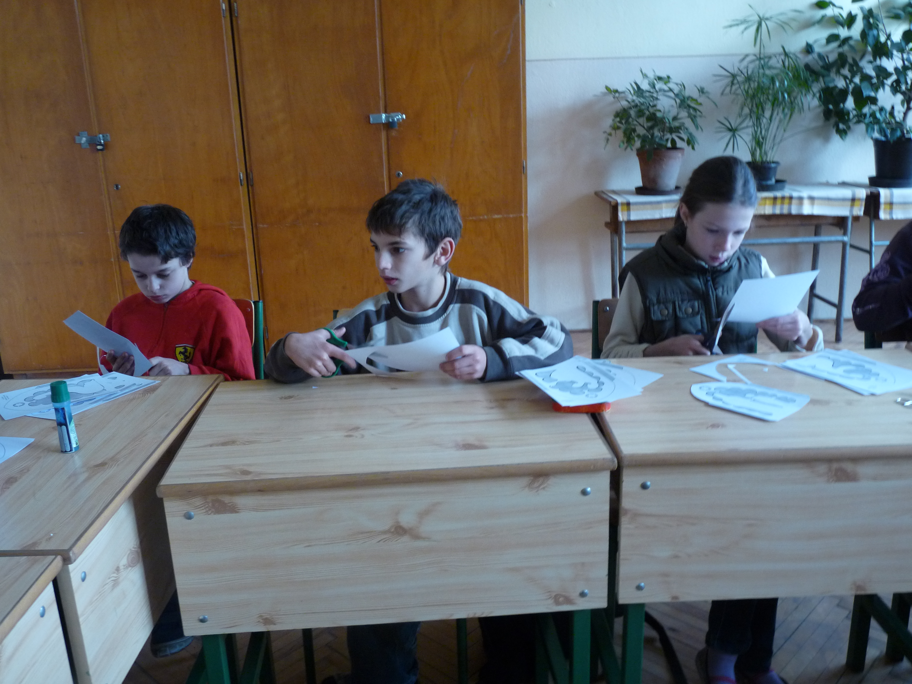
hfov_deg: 58.4
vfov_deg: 45.4
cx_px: 456
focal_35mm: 31
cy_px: 342
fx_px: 817
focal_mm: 5.5
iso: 250
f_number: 3
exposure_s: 1/30
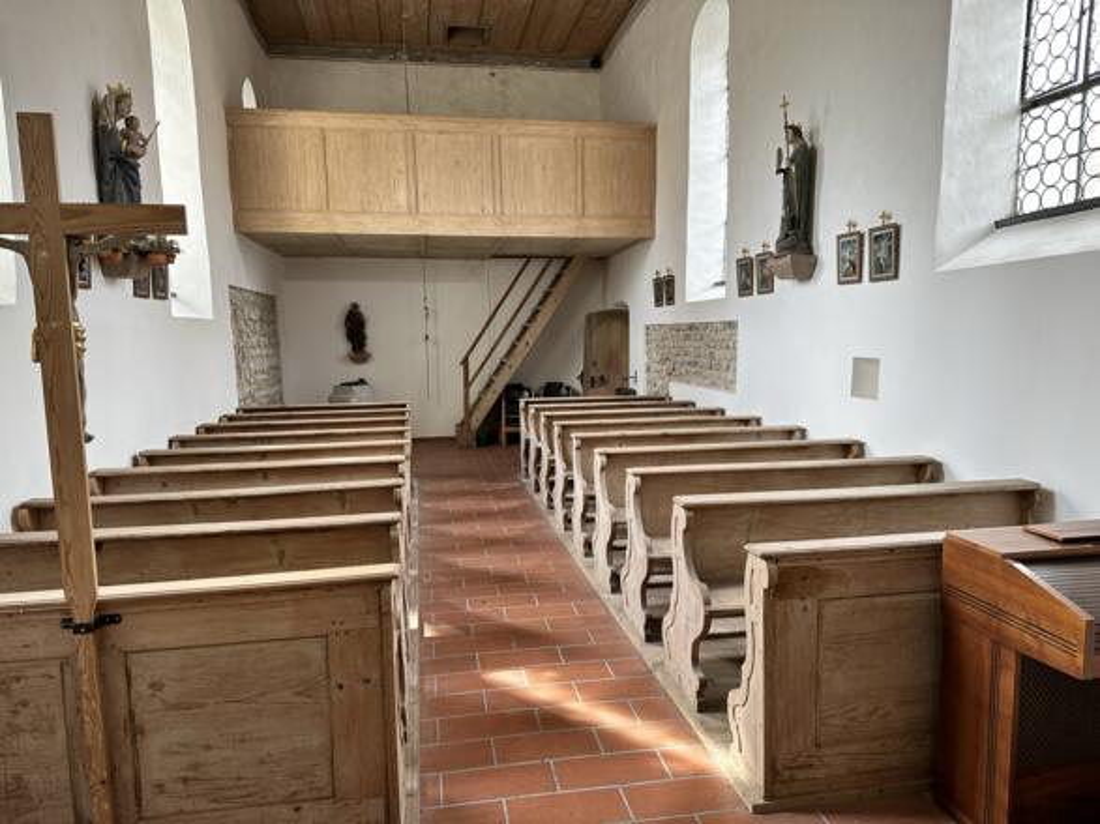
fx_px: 762
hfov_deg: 71.6
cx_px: 550
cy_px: 412
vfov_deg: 56.8
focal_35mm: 24
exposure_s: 1/121
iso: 100
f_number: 1.78
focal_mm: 6.86
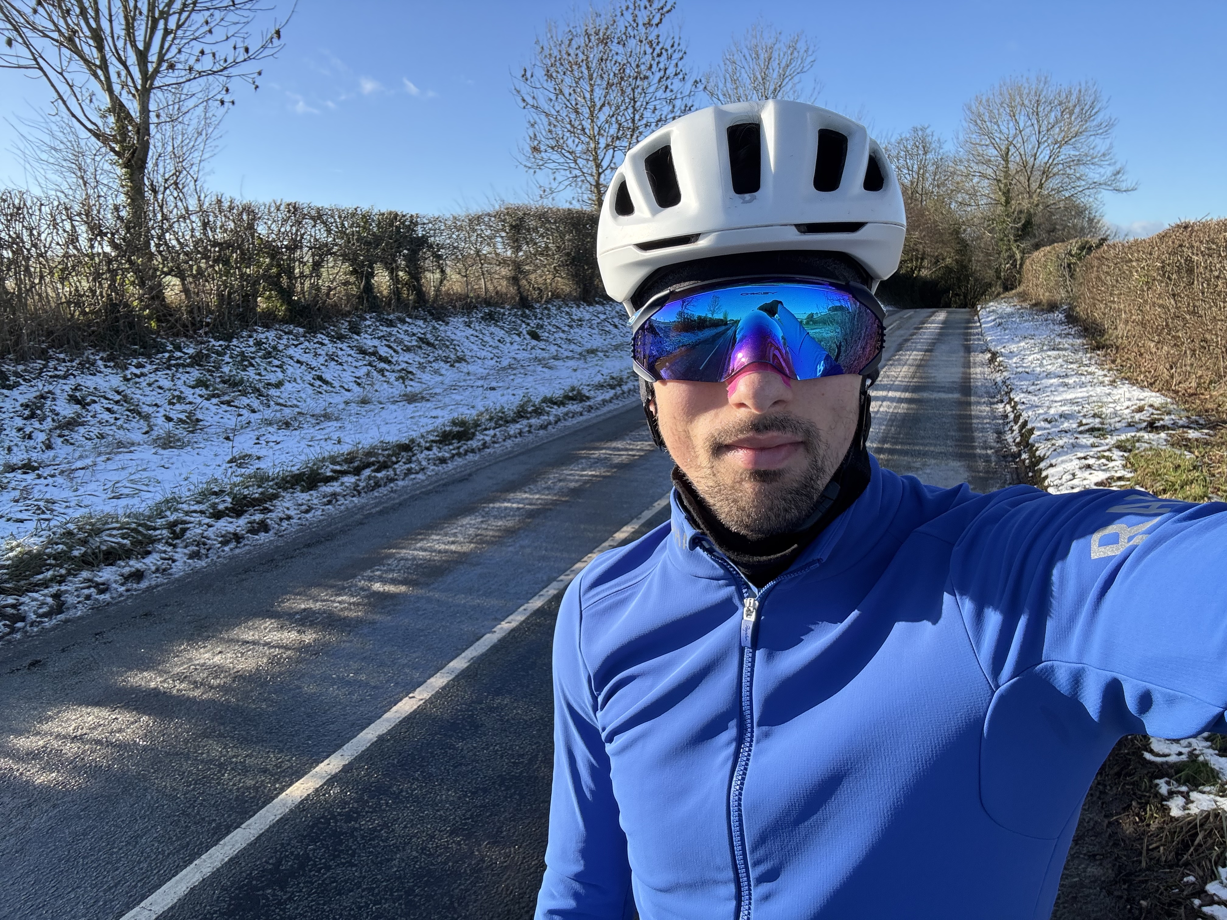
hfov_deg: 73.9
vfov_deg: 58.9
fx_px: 815
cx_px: 614
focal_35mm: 23
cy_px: 460
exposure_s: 1/419
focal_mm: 2.69
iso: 25
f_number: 1.9
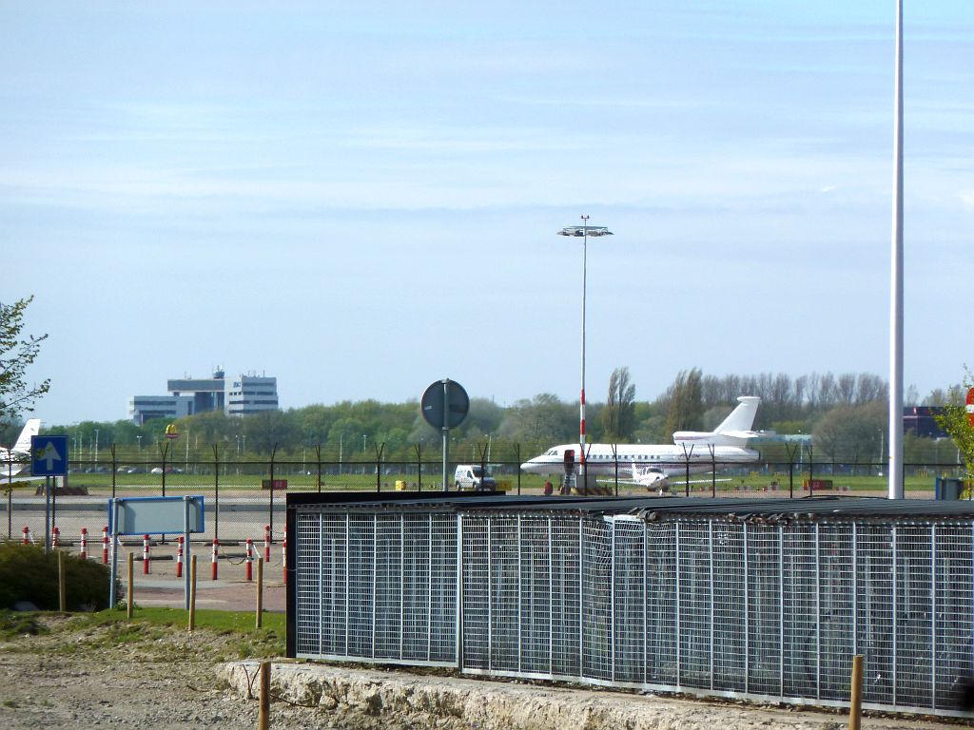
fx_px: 7316
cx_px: 487
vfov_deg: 5.7
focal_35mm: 260
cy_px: 365
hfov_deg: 7.6
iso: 80
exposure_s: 1/500
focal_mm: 42.6
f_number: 5.6
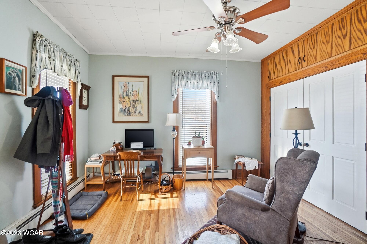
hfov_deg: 100.5
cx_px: 184
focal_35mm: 15
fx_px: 153
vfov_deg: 77.2
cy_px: 122
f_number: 6.3
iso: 125
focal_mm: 10
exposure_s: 1/80
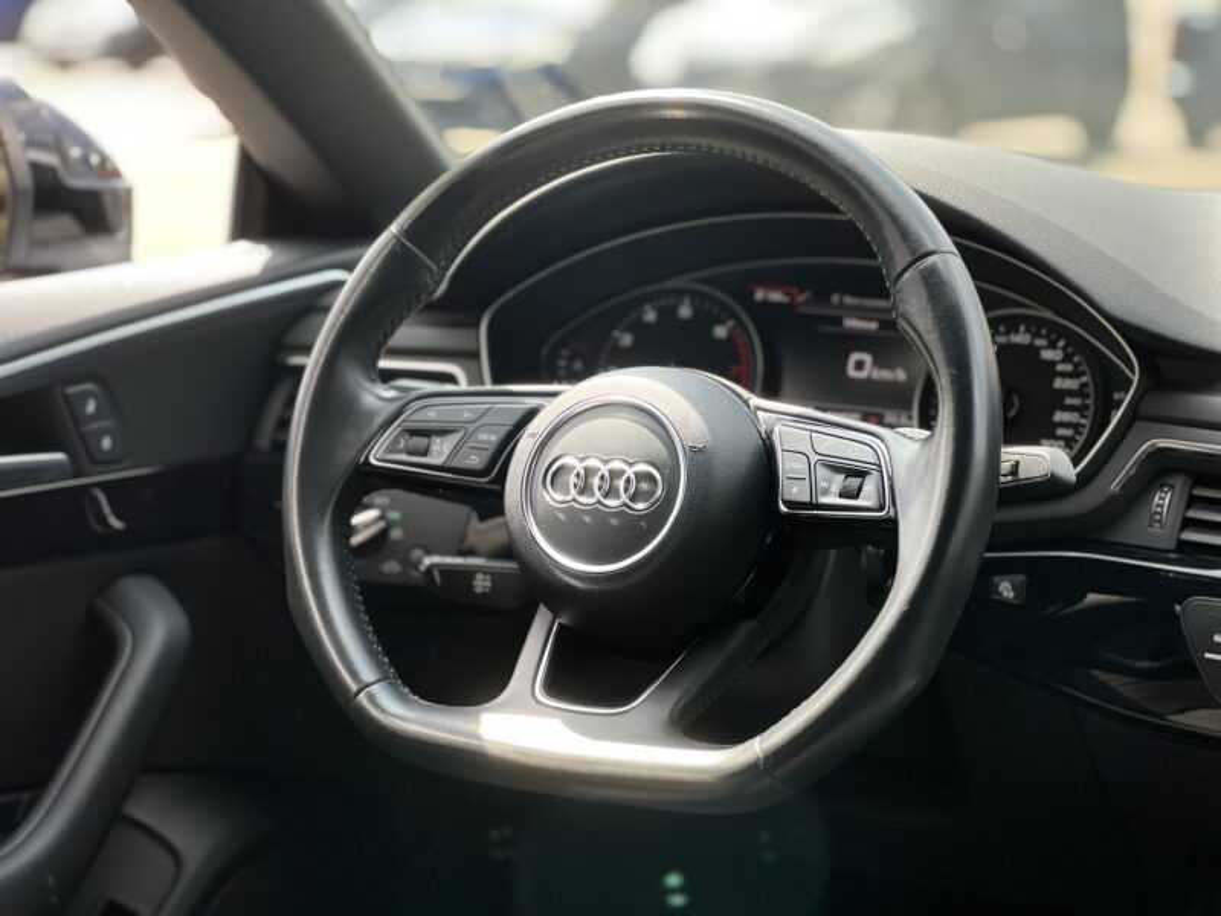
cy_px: 458
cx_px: 610
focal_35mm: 77
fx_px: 2716
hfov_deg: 25.3
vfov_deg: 19.1
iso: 64
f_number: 2.8
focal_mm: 9
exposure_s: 1/121
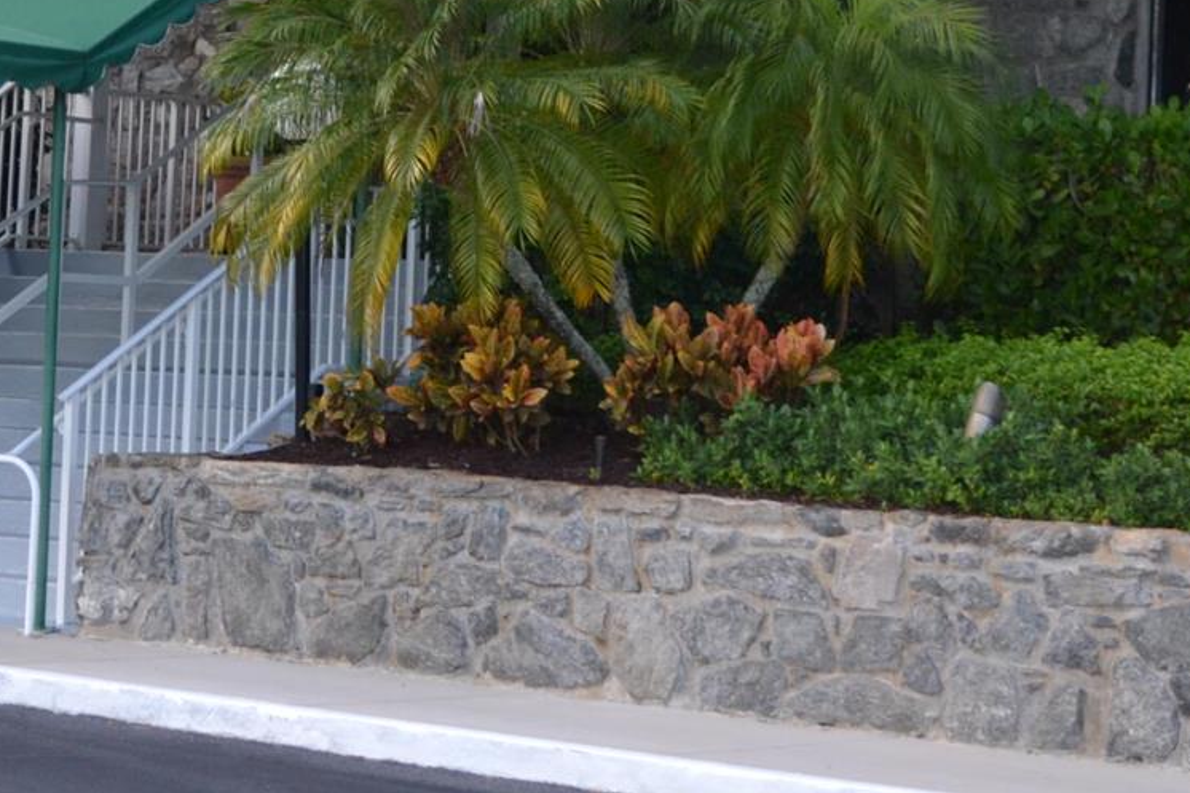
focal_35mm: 119
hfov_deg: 17.0
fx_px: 3945
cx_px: 270
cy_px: 45
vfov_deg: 11.4
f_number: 4.5
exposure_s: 1/125
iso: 320
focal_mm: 29
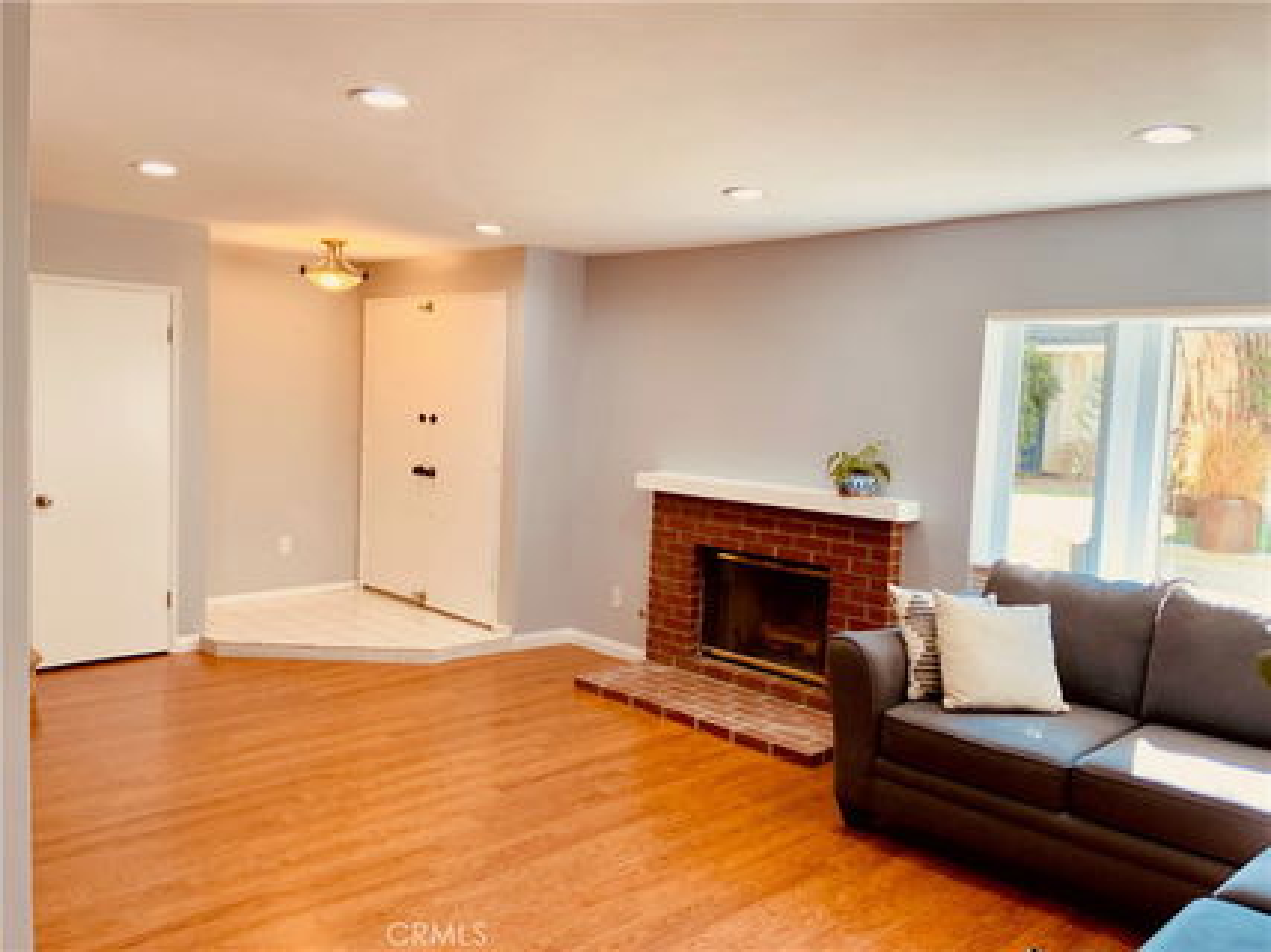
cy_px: 476
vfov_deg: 48.2
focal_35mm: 29
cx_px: 636
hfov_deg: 61.7
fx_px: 1064
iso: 40
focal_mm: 3
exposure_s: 1/60
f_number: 1.8
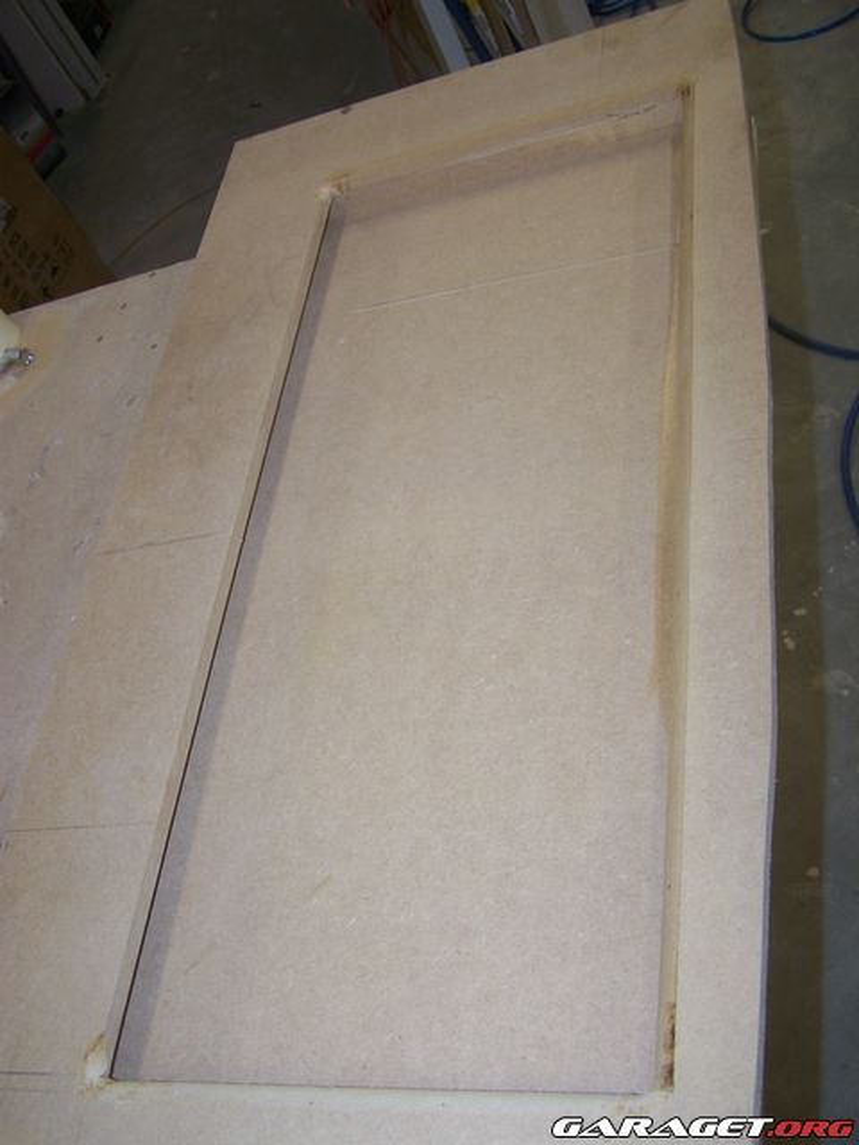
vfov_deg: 49.0
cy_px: 572
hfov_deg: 37.7
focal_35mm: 38
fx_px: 1257
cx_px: 430
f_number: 2.8
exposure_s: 1/60
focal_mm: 6.3
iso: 80
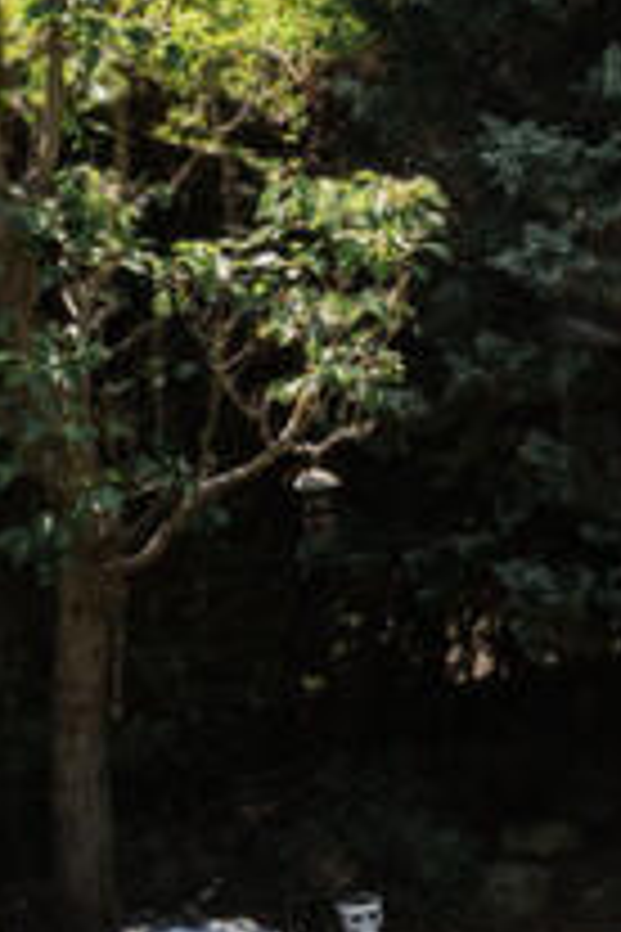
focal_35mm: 119
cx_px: 446
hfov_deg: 11.5
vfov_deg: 16.6
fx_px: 3079
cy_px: 1058
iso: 200
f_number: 8
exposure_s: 1/320
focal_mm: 24
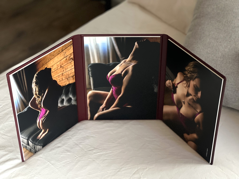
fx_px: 532
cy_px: 90
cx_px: 120
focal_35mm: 77
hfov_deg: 25.3
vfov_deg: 19.1
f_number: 2.8
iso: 400
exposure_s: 1/33
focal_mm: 9
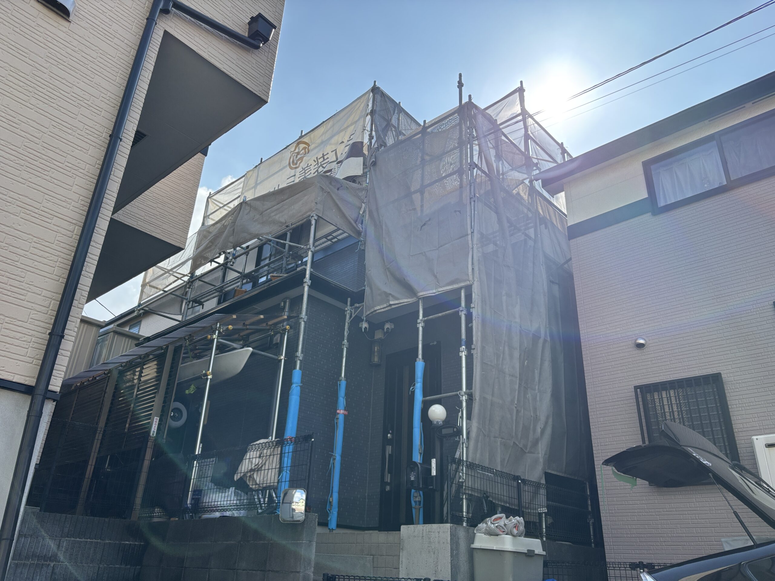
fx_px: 582
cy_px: 290
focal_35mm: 26
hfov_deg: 67.3
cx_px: 388
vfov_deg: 53.1
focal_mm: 5.96
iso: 50
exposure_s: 1/1984
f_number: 1.6
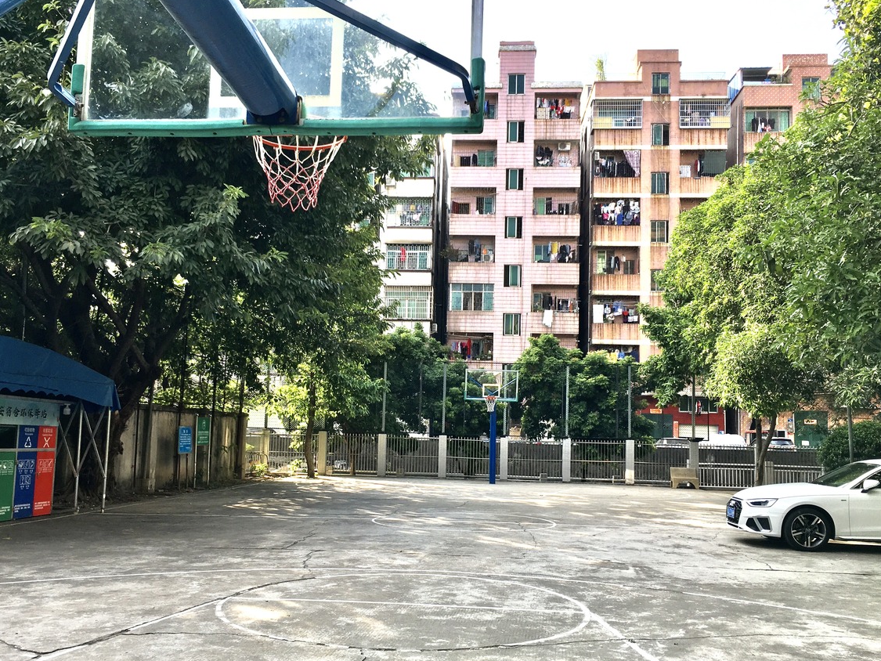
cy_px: 355
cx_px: 425
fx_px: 840
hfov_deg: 55.3
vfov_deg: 42.9
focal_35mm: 33
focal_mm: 4.15
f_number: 2.2
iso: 25
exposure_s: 1/306
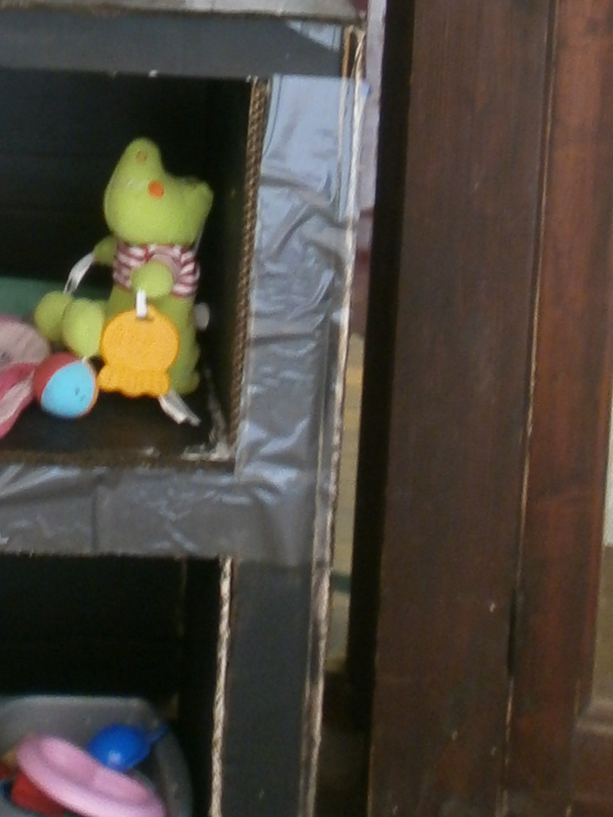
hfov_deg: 16.4
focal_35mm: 88
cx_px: 3
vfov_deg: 20.1
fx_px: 2077
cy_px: -292
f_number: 2.9
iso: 125
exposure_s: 1/5
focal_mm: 4.8
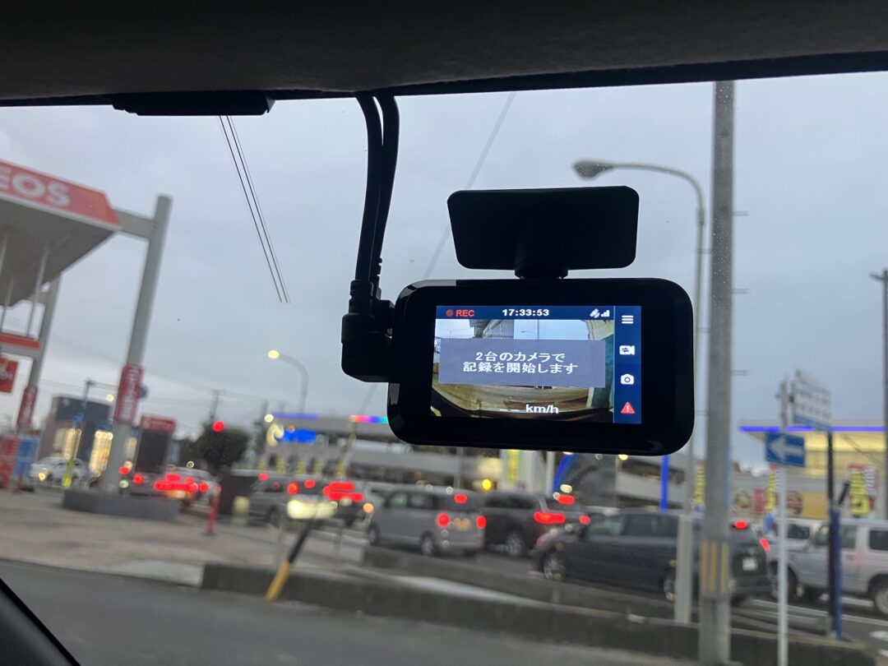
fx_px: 718
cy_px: 333
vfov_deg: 49.7
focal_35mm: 28
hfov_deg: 63.4
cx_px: 444
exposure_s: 1/60
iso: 100
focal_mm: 3.99
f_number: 1.8
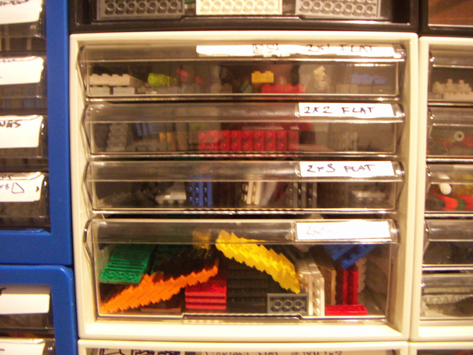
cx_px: 236
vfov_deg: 39.7
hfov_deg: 51.4
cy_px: 178
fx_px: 492
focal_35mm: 36
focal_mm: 4.7
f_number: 2.8
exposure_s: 1/3
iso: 200
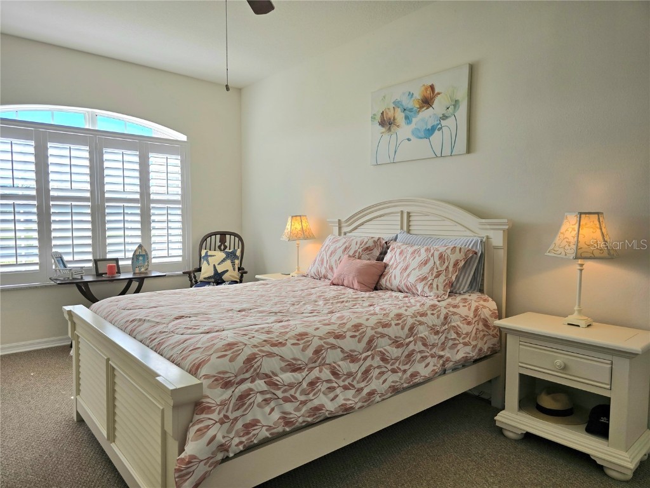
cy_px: 244
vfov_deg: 58.9
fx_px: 432
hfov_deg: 73.9
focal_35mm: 23
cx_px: 325
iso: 12
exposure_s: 1/222
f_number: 1.7
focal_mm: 6.3
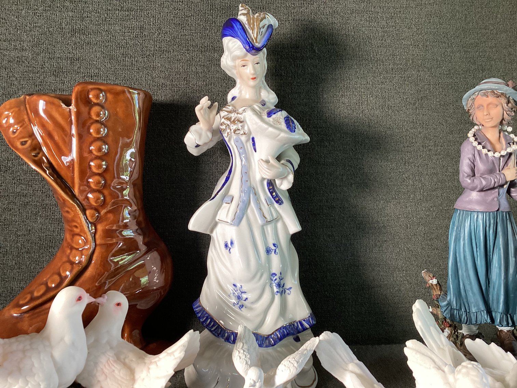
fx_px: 463
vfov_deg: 45.4
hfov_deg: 58.3
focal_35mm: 31
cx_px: 258
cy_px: 194
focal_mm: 3.3
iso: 64
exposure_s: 1/60
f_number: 2.4
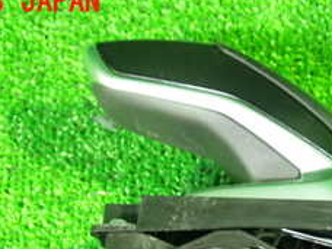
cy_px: 312
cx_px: 272
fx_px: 758
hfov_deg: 24.3
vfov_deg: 17.6
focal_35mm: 79
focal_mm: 5.4
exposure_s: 1/10
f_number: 2.3
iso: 800
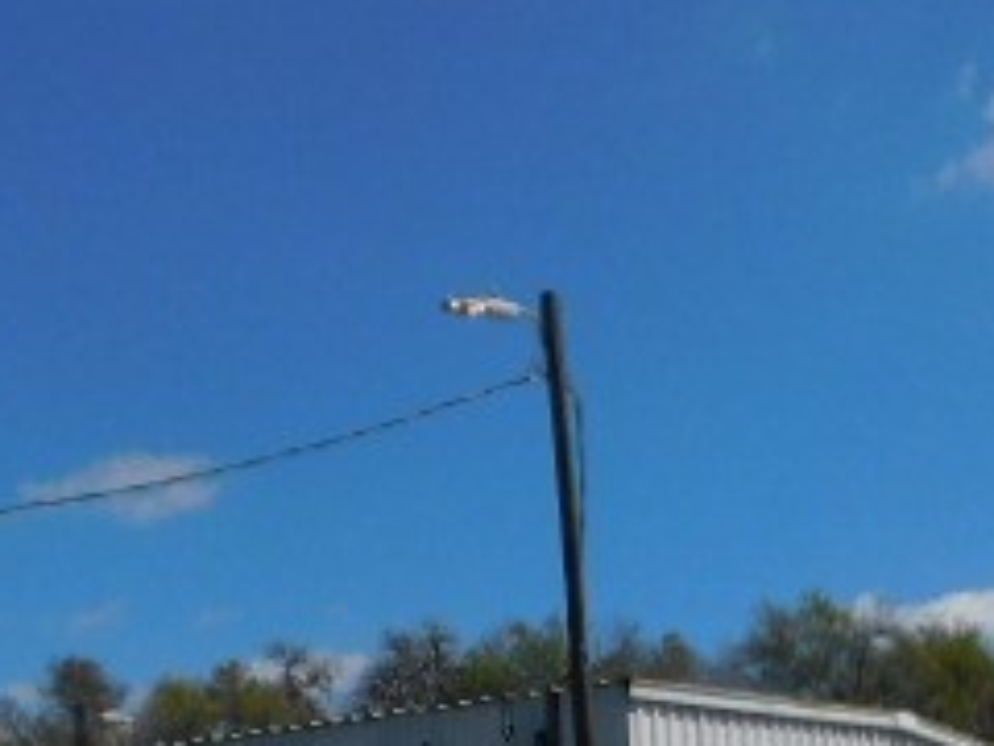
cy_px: 854
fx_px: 2297
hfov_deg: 24.4
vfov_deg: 17.7
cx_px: 414
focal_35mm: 80
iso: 125
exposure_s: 1/1000
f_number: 6.4
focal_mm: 5.3
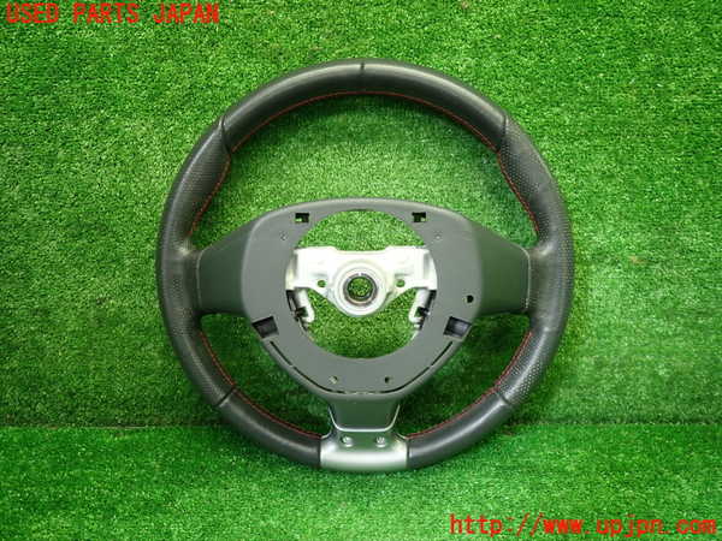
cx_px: 361
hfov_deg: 69.4
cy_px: 270
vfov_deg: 54.9
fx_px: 521
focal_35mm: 25
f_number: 2
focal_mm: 4.5
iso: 200
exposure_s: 1/40
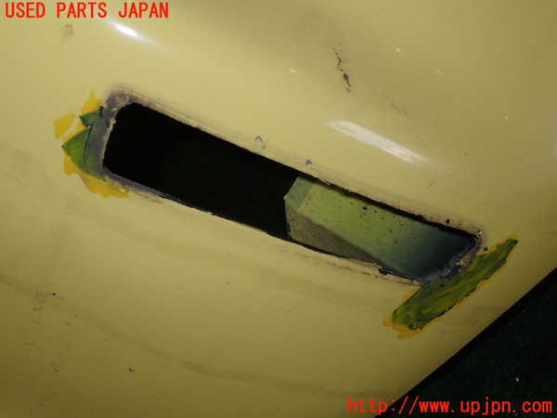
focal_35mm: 41
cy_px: 209
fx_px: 660
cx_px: 278
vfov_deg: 35.1
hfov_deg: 45.8
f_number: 8
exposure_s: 1/40
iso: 200
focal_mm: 7.31
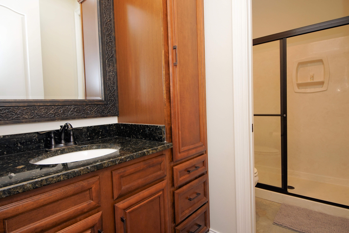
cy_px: 116
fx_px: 175
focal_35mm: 18
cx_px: 174
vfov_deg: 67.4
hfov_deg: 90.0
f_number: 4.5
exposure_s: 1/60
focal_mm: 12
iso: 500
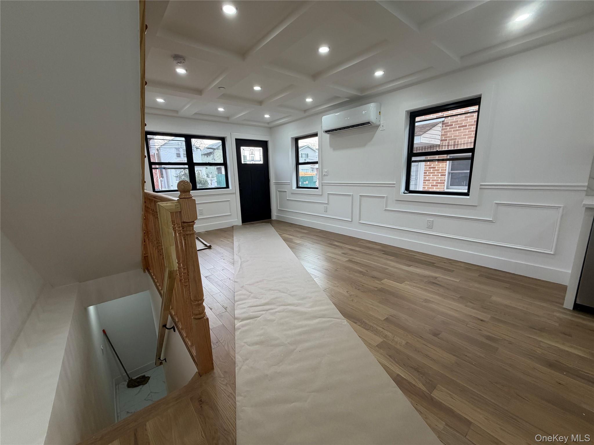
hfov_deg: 102.1
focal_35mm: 14
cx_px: 297
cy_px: 222
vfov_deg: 85.7
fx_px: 240
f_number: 2.2
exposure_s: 1/120
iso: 200
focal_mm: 2.22
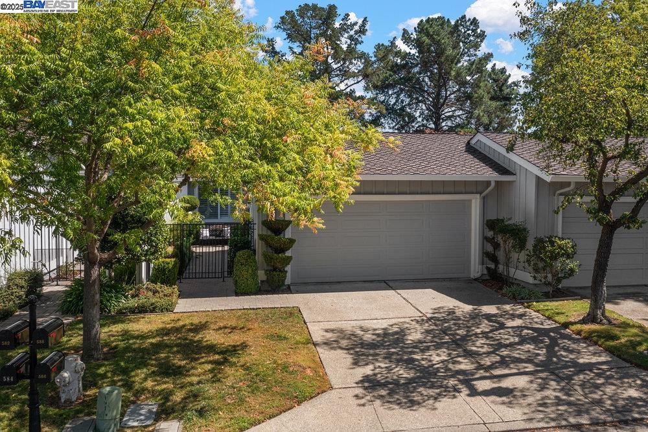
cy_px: 216
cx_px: 324
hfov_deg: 65.5
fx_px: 504
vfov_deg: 46.4
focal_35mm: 28
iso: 100
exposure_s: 1/320
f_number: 5.6
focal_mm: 10.26
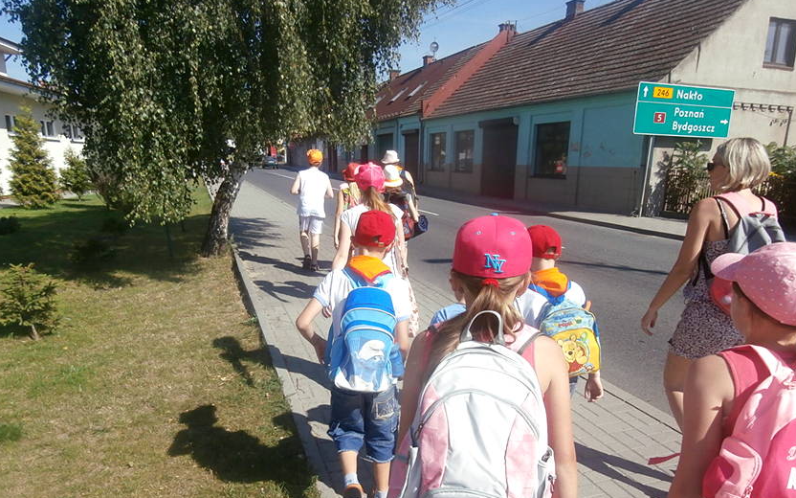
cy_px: 294
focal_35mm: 26
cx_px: 402
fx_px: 564
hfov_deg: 70.4
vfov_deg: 47.4
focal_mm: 4.2
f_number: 3
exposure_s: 1/1000
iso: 100
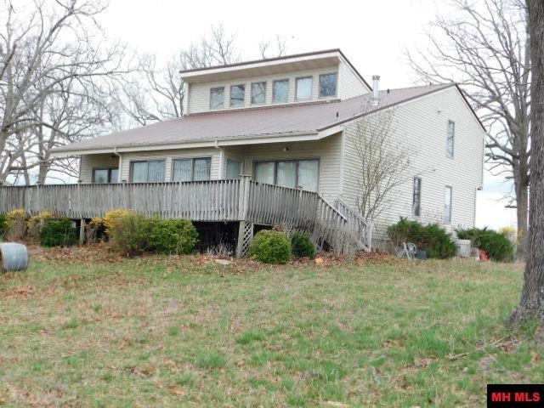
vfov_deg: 32.2
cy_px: 204
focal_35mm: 45
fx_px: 707
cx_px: 272
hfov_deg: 42.1
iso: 125
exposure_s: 1/160
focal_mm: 8
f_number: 3.7
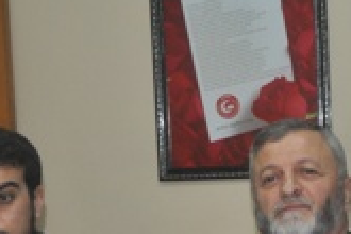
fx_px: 1232
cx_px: 321
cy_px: 213
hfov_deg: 16.0
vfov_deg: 10.8
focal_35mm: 126
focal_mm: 31
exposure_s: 1/60
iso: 800
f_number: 4
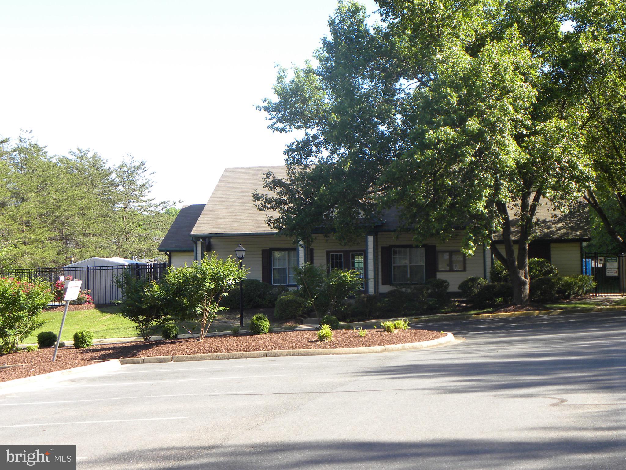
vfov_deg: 25.2
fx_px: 1049
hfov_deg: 33.2
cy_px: 235
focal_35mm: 58
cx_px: 313
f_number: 3.5
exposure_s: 1/193
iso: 64
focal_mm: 10.3
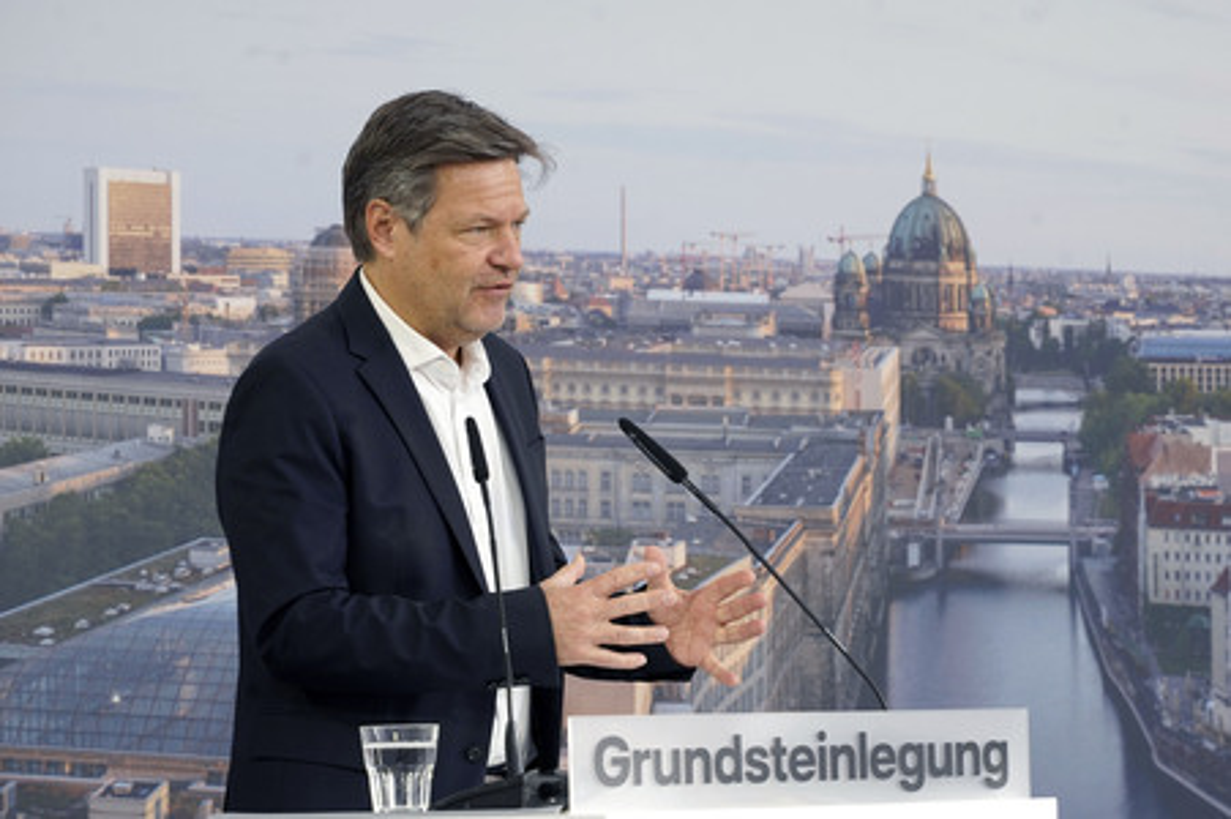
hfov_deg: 13.5
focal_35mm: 152
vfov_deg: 9.0
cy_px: 410
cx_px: 616
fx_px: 5194
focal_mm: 152
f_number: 8
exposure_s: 1/320
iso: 640
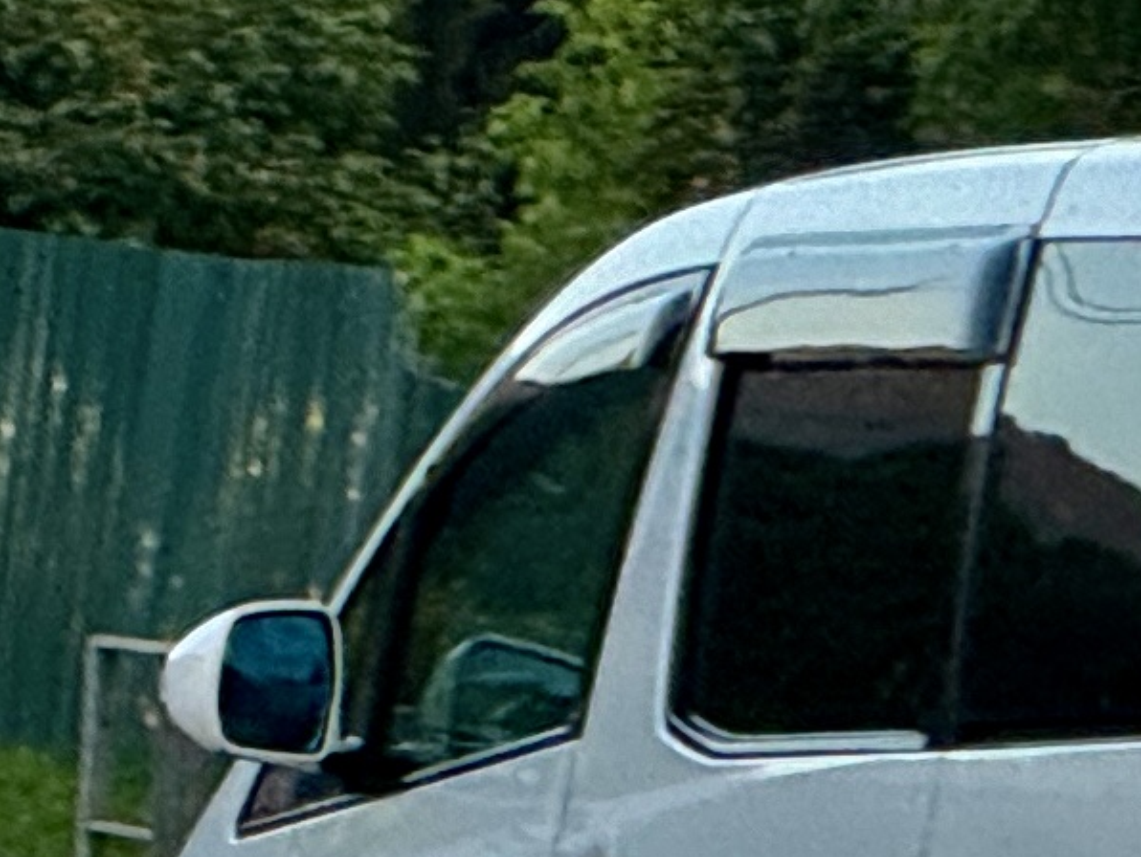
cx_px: 1493
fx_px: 11216
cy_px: 995
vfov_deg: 4.4
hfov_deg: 5.8
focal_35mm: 340
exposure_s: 1/99
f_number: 2.8
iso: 125
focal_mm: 15.66
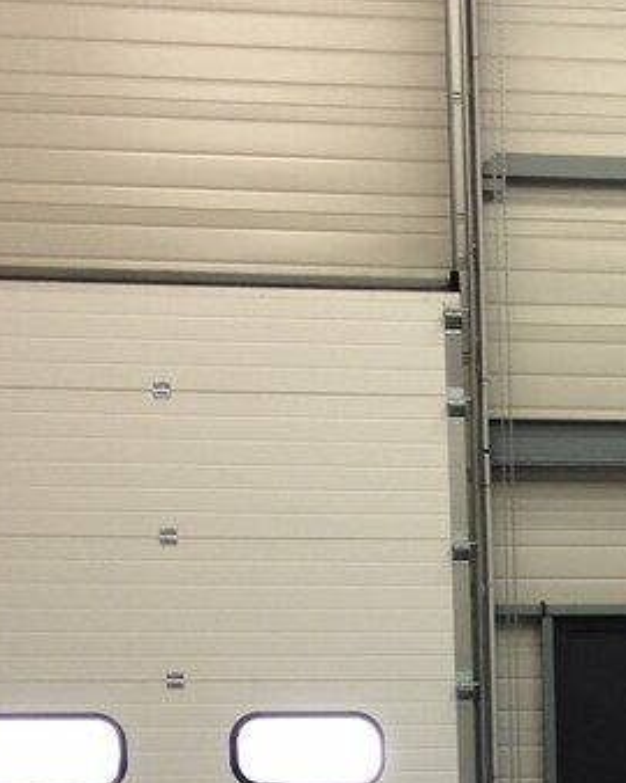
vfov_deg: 15.1
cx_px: 791
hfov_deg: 12.3
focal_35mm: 122
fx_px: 2828
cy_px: 980
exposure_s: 1/30
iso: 50
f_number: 2.4
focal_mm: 4.12
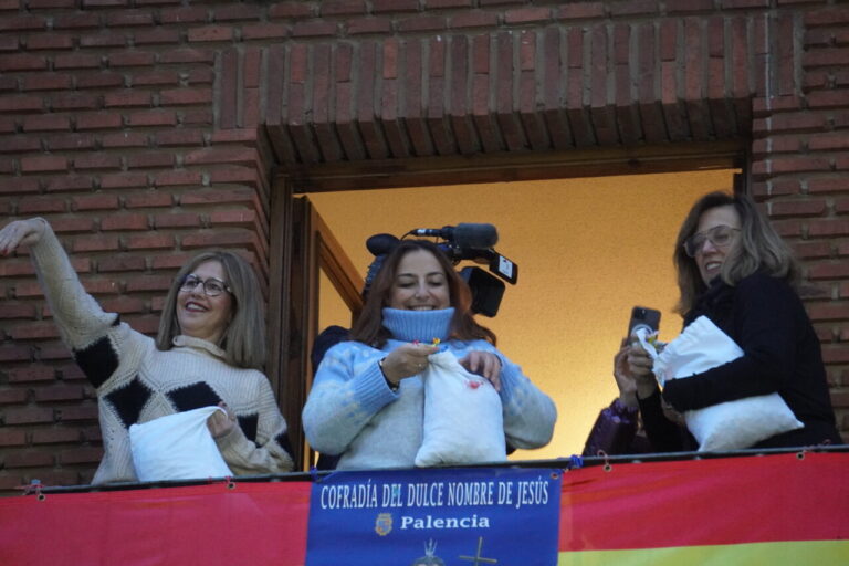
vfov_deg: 5.5
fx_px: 5907
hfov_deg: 8.2
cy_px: 283
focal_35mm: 250
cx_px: 424
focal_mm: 167
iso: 6400
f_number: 6.3
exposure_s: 1/60
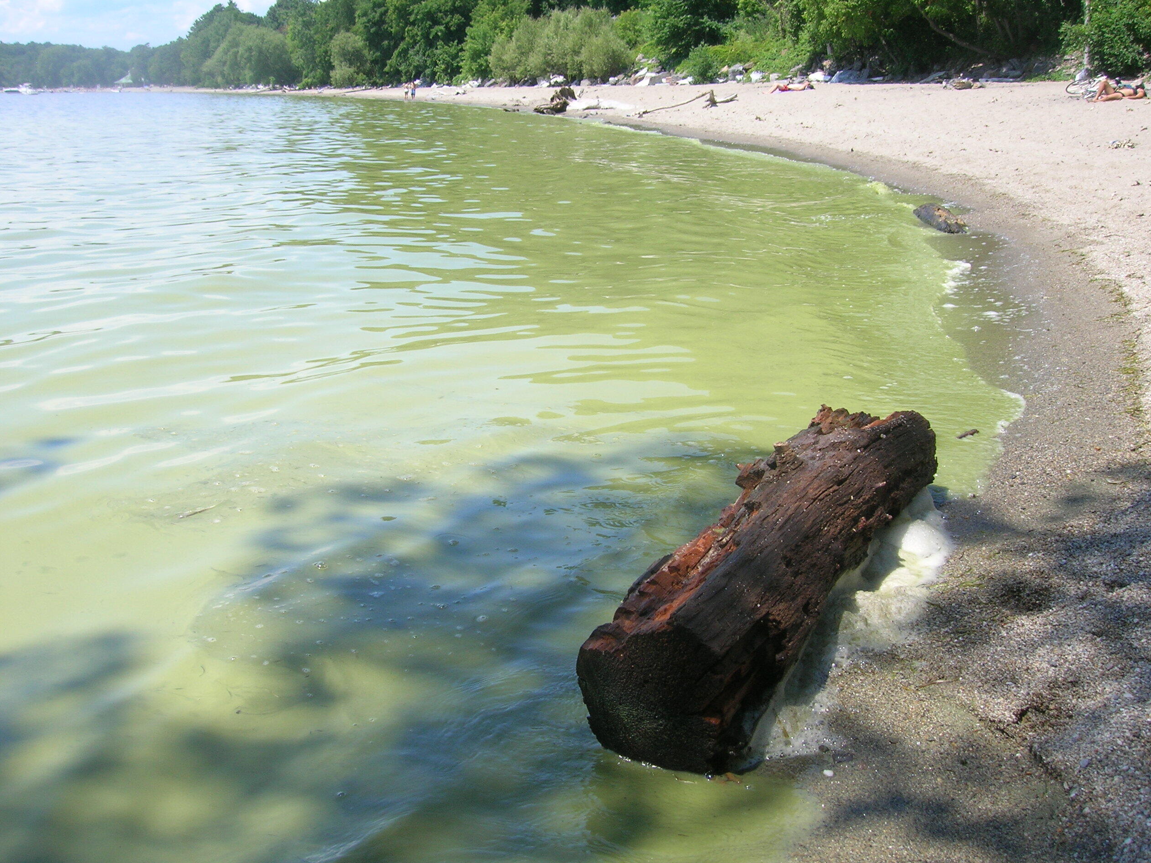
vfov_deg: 40.7
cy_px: 434
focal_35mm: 35
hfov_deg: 52.6
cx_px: 563
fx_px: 1164
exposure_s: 1/234
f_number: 4.9
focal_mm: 5.7
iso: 50
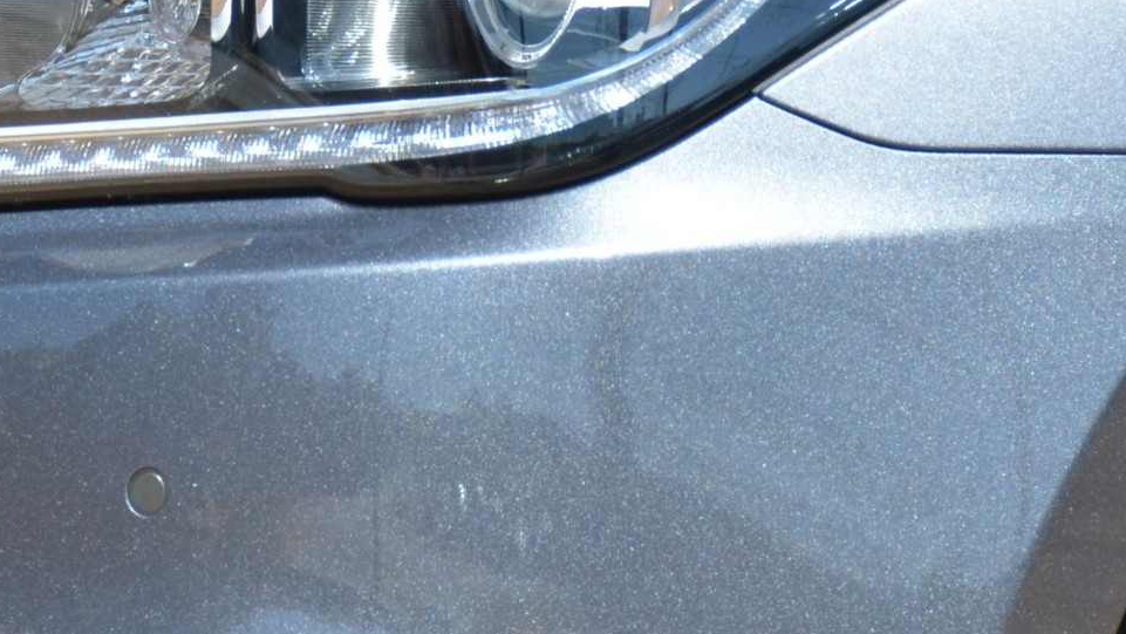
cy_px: 244
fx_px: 12792
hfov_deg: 5.0
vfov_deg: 2.8
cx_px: 43
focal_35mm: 428
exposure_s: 1/1250
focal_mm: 105
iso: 400
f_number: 5.3
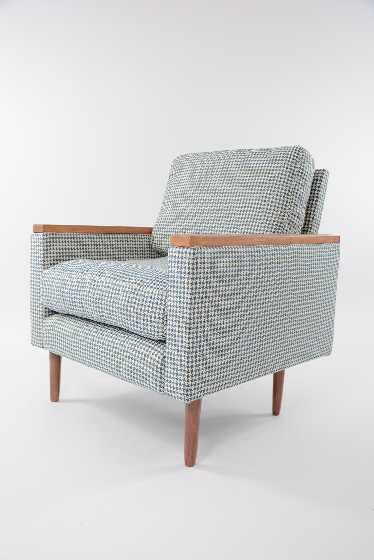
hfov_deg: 40.0
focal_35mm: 33
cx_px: 187
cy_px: 280
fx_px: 513
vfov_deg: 57.2
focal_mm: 22
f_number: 5
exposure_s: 1/100
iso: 400
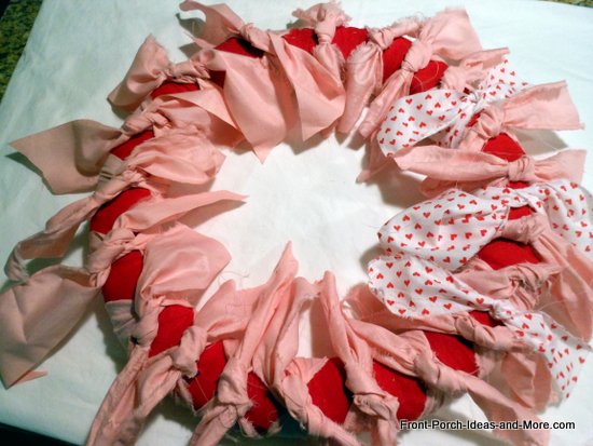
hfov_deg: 63.4
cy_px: 223
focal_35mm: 28
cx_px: 296
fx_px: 480
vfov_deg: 49.8
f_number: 3.7
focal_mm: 5
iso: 400
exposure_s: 1/30
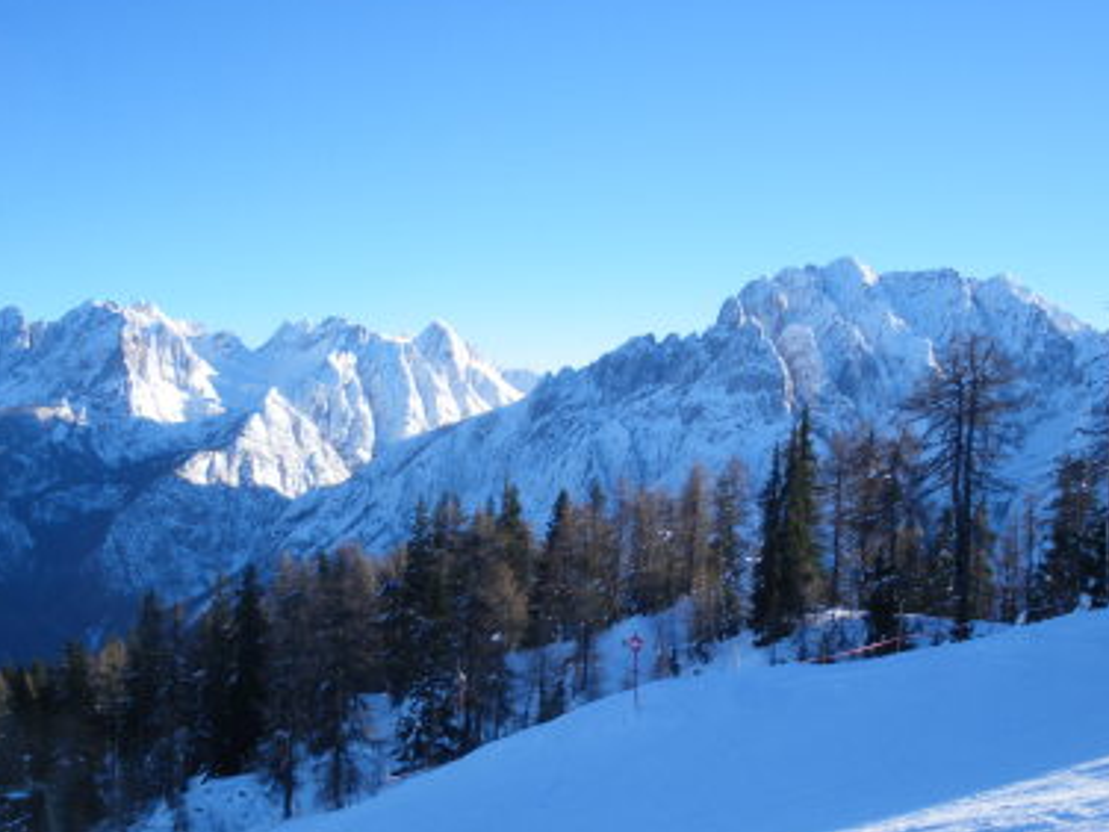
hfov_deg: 41.2
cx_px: 599
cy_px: 419
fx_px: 1474
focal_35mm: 46
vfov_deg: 31.5
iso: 64
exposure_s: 1/160
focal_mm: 6.3
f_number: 5.4
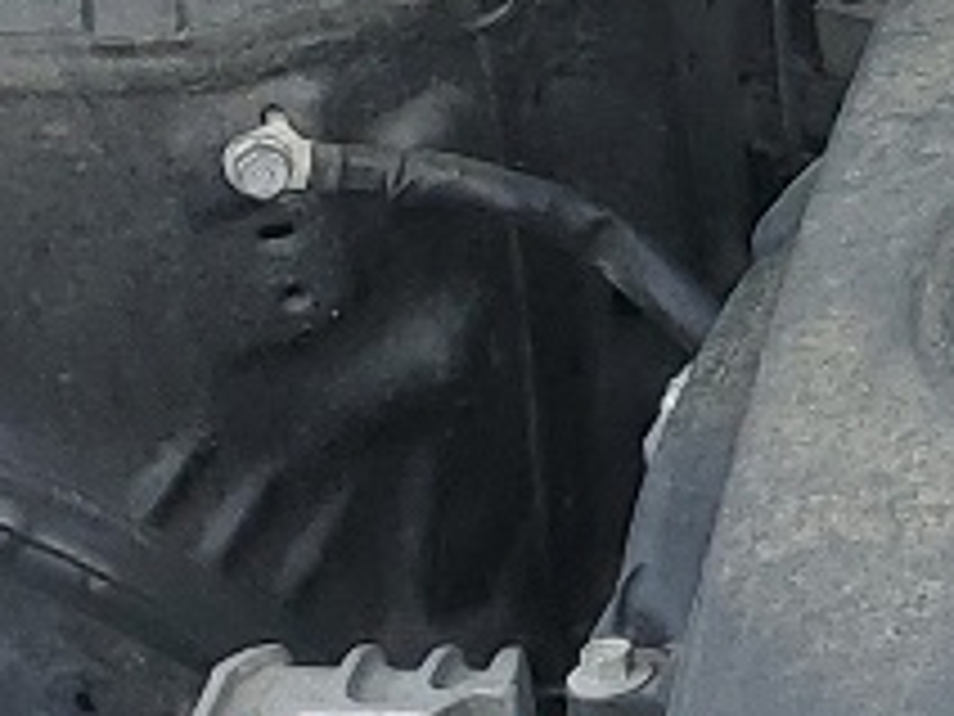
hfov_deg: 9.1
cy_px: -194
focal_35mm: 196
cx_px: 2304
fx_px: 5402
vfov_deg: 7.5
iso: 50
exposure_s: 1/769
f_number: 1.5
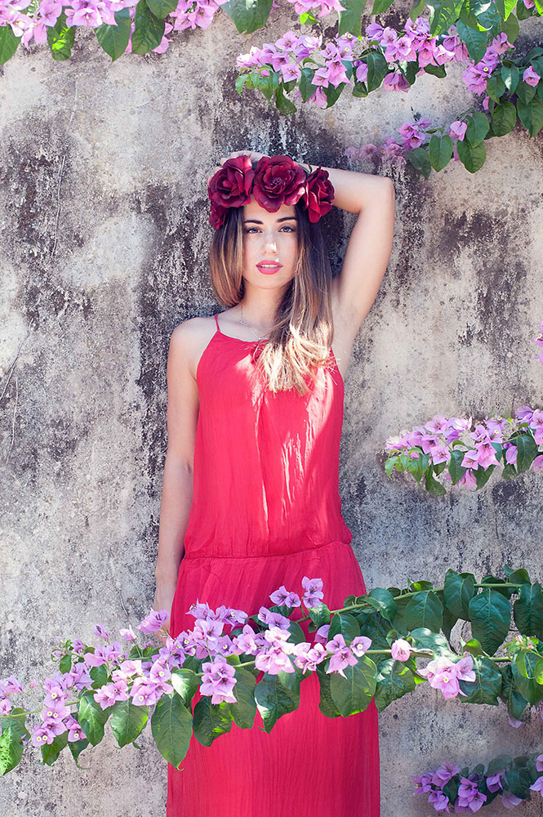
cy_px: 408
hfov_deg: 18.2
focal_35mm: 75
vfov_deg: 27.0
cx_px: 272
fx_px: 1700
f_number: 5.6
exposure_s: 1/200
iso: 320
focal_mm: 50
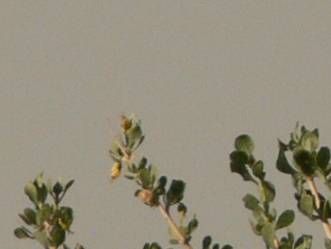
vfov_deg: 0.5
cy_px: 61
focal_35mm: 3174
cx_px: 585
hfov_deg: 0.6
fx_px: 30350
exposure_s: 1/1000
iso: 100
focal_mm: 88.8
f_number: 5
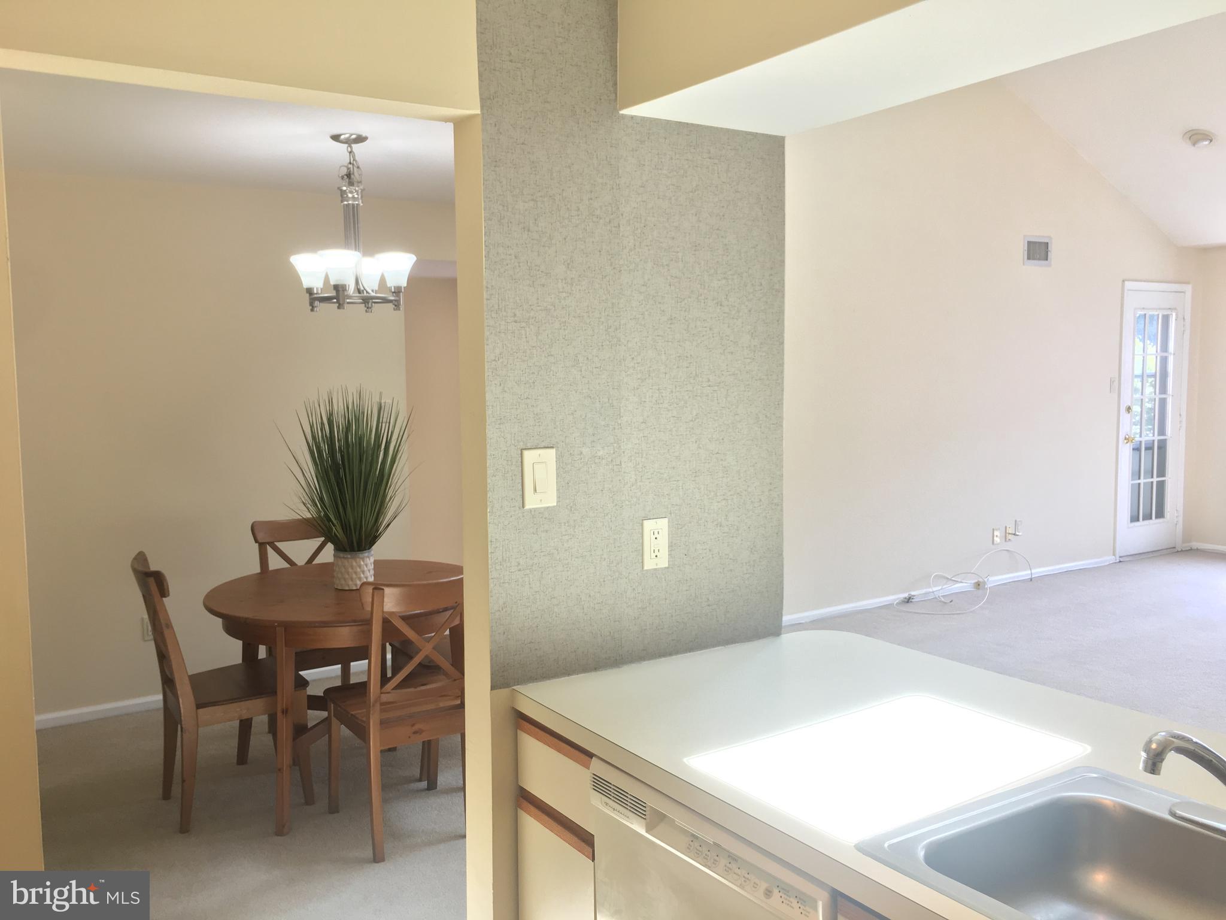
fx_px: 1027
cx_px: 613
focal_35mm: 29
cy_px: 460
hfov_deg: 61.7
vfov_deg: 48.2
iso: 25
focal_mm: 4.15
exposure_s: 1/30
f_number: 2.2
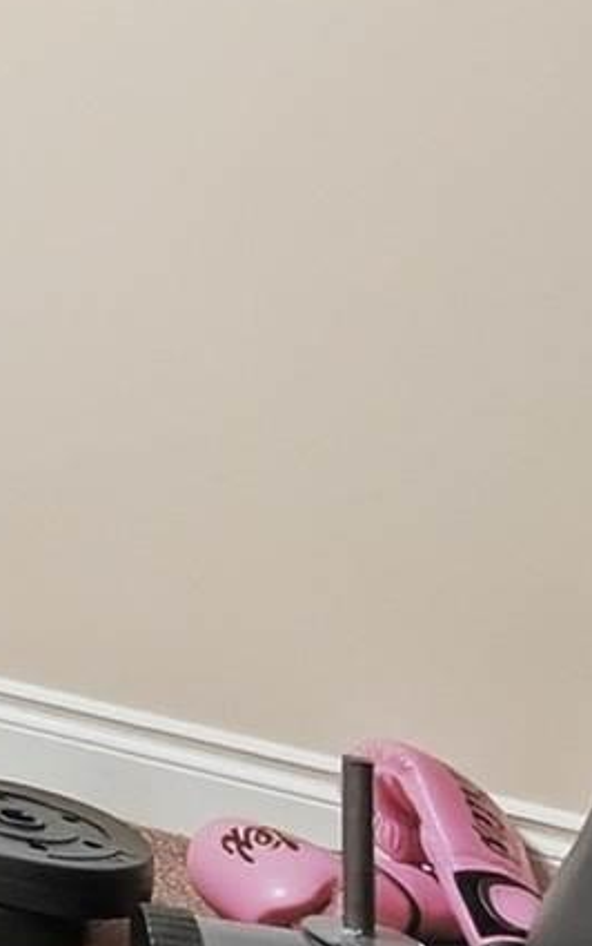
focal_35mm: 103
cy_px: -248
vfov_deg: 18.9
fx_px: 2656
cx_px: -1772
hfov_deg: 8.0
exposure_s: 1/3.33
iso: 100
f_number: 8
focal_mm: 14
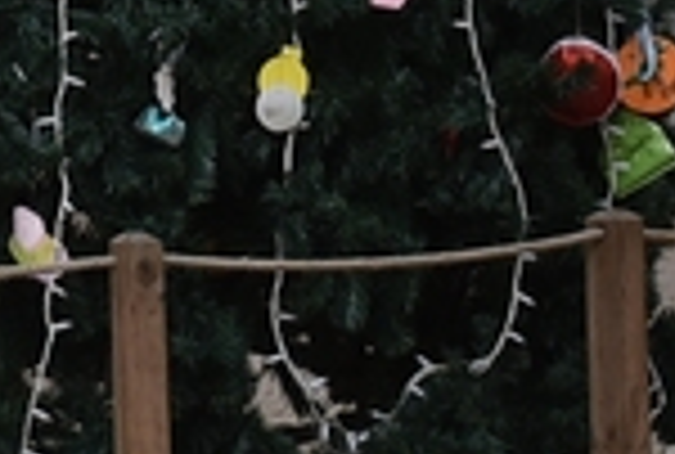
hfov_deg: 6.6
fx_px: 5849
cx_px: -180
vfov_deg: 4.3
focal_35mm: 311
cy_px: -859
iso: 100
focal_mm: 26
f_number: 3.8
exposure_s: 1/400
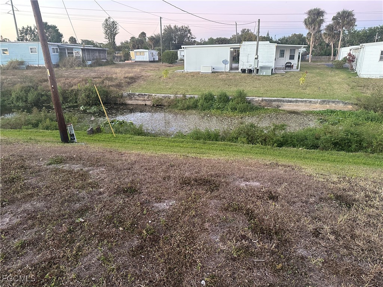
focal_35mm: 24
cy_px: 144
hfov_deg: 71.6
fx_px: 266
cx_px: 192
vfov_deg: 56.8
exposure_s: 1/60
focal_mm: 6.86
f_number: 1.78
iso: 400
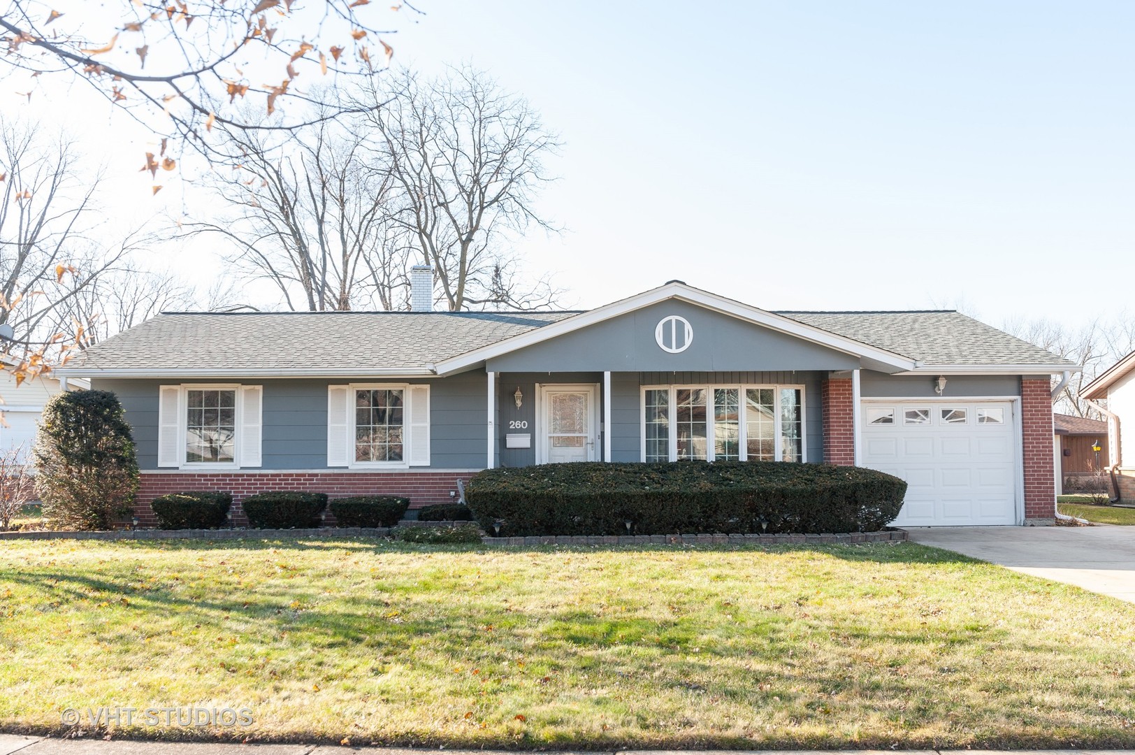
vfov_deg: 42.3
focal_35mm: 31
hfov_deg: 60.3
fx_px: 977
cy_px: 378
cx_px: 568
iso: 200
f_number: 8
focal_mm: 31
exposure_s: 1/100
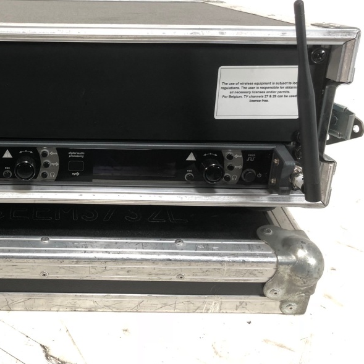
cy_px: 138
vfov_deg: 38.9
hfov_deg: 37.2
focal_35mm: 43
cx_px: 53
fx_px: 512
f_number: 1.8
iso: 40
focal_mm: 3.99
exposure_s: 1/24
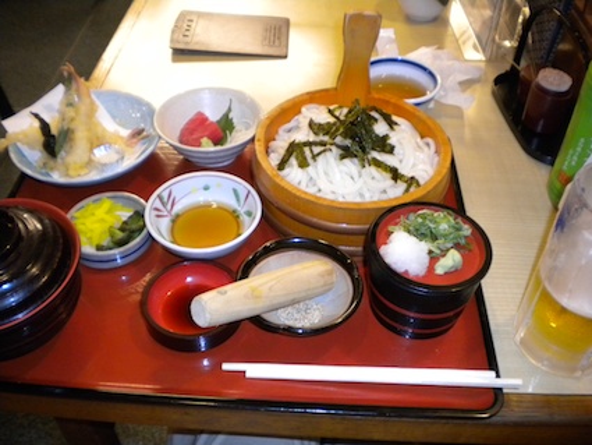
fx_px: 599
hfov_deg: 52.6
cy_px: 222
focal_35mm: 35
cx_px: 296
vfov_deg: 40.7
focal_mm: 6.3
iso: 400
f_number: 3.1
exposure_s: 1/30
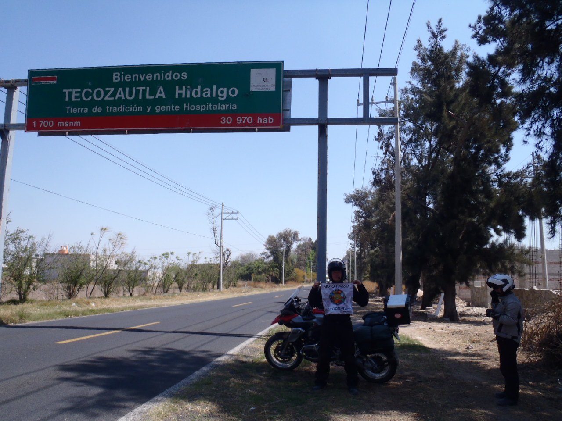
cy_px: 210
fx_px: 455
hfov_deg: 63.4
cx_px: 281
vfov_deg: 49.7
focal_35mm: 28
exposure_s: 1/60
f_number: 10
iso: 80
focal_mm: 5
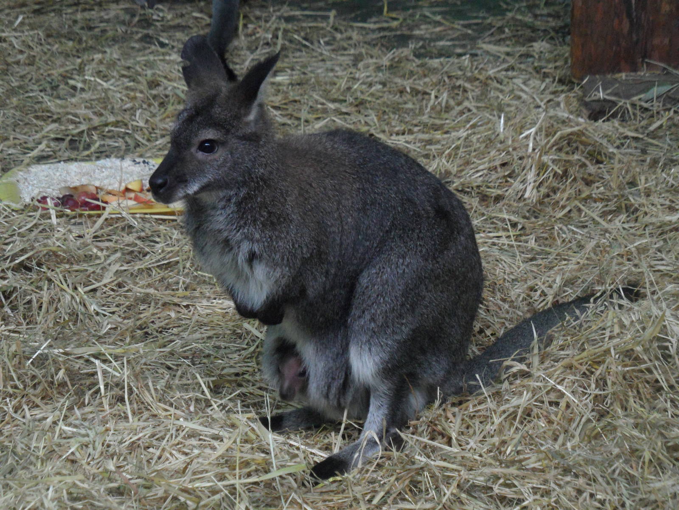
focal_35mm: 120
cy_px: 255
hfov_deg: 16.4
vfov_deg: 12.3
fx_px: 2354
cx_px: 340
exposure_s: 1/6
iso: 400
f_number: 4.4
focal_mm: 20
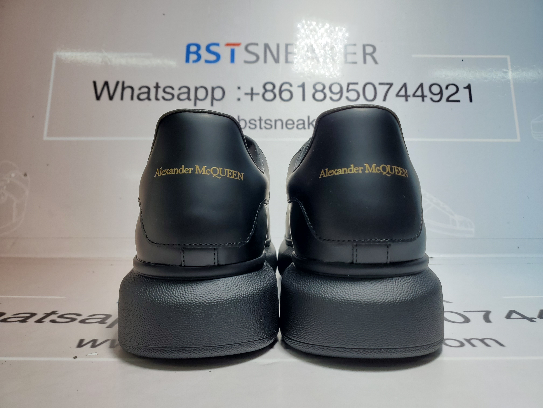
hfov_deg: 67.3
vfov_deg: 53.1
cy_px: 204
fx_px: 408
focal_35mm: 26
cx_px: 272
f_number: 1.5
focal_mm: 4.3
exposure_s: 1/622
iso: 50
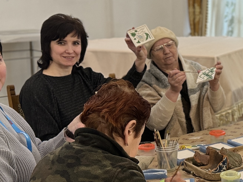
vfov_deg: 19.9
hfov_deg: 24.9
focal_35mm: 74
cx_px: 250
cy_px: 77
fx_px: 519
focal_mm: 6.76
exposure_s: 1/50
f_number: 1.78
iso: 400
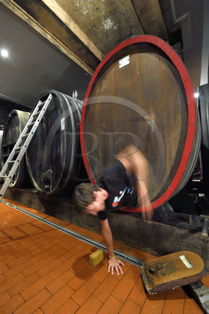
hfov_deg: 81.2
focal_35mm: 14
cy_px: 157
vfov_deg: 104.3
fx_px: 122
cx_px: 104
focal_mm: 14
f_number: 5
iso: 3200
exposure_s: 1/10
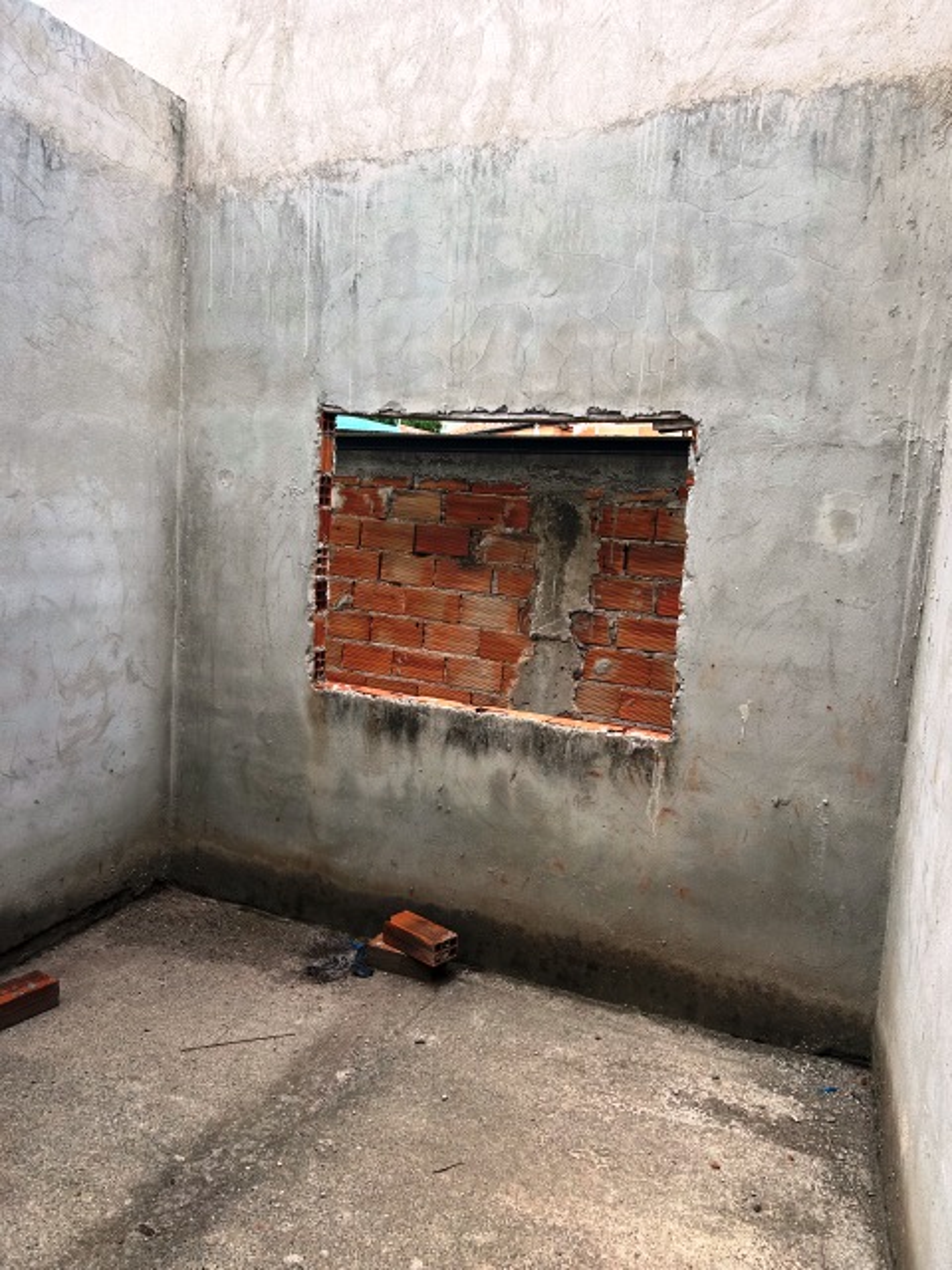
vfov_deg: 67.3
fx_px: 953
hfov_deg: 53.1
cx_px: 476
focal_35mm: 26
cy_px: 635
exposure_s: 1/408
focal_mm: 5.7
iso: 50
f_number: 1.5
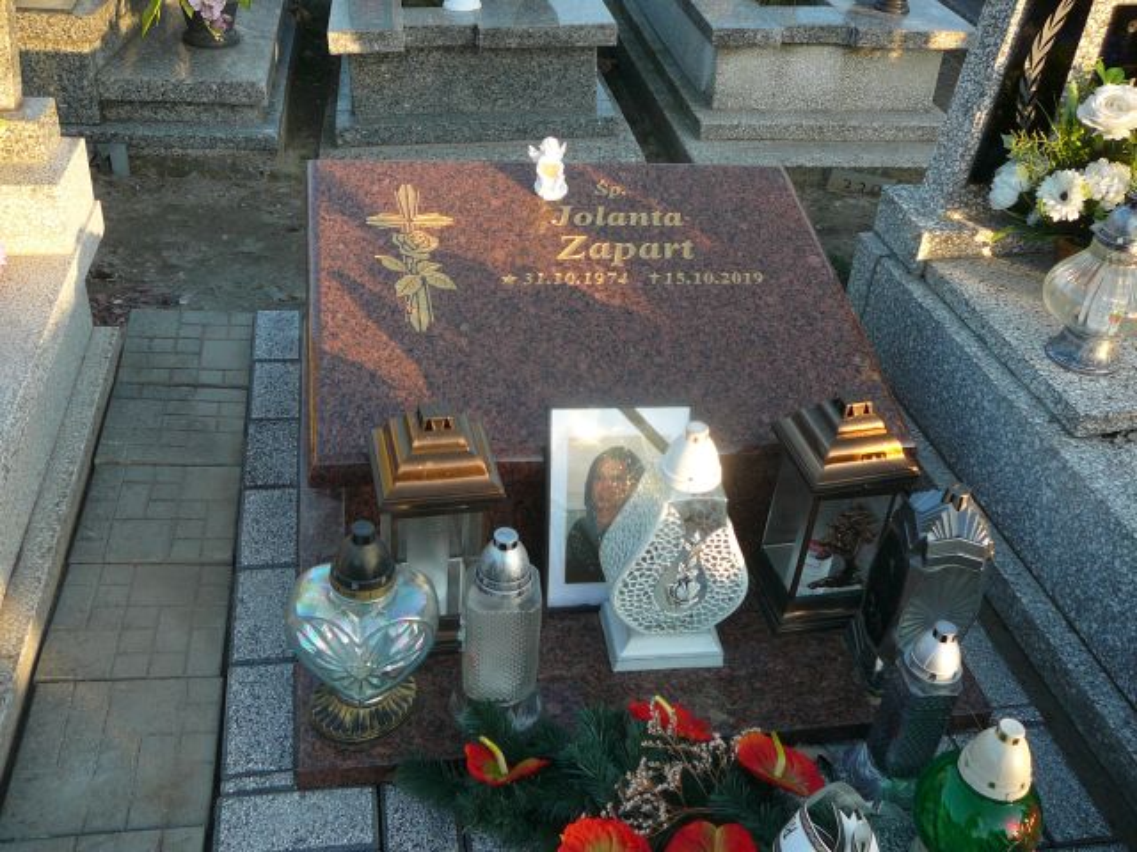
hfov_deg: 52.6
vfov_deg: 40.7
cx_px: 568
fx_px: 1150
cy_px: 426
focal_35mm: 35
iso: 80
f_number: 2.8
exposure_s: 1/125
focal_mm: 5.2
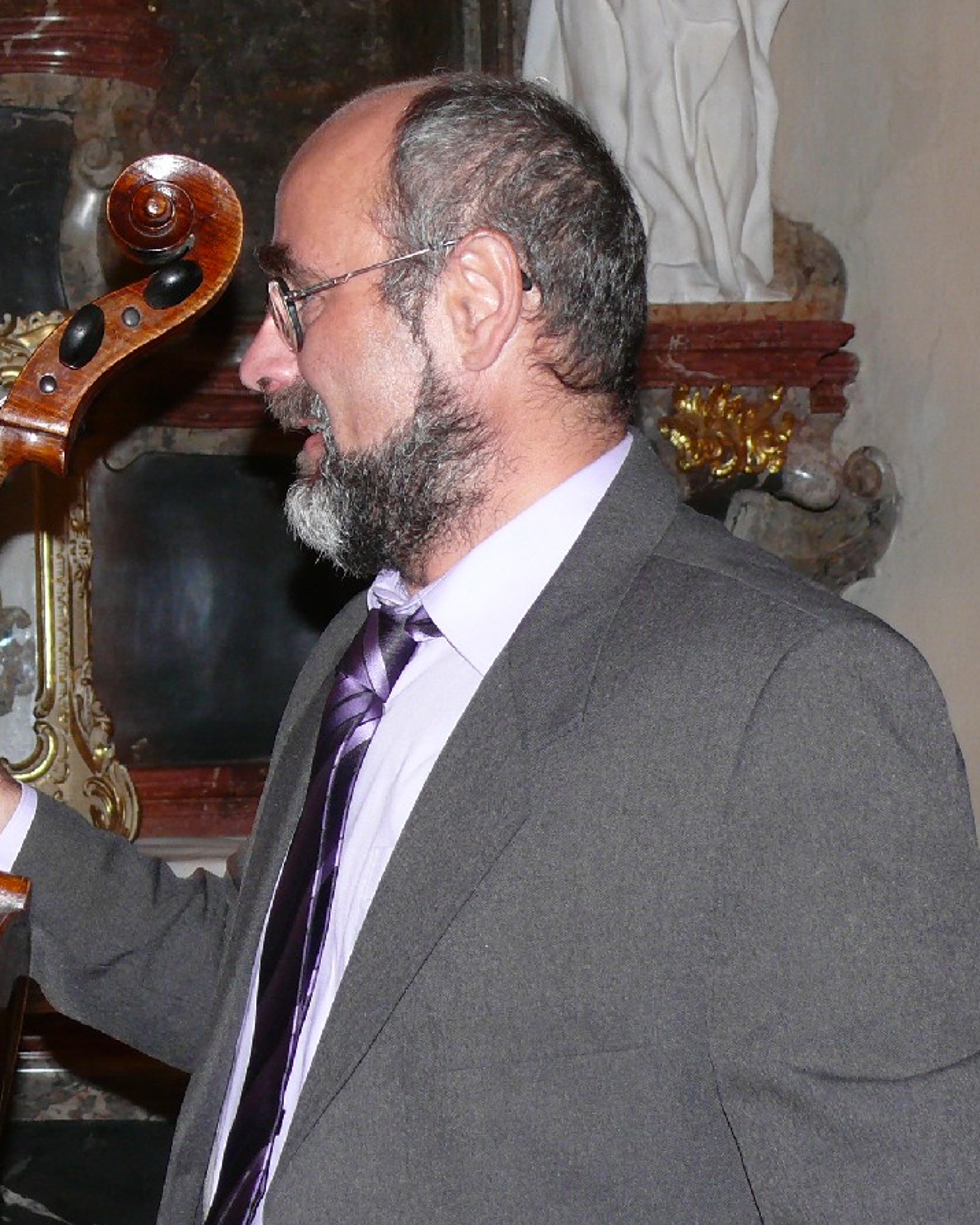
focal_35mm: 97
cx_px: 229
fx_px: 3517
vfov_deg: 19.8
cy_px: 612
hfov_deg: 15.8
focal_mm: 11.2
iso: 200
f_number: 3.2
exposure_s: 1/30
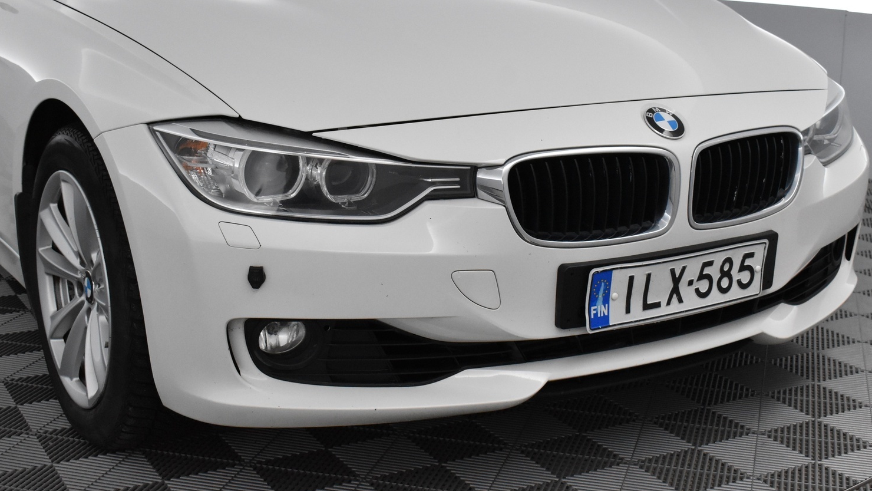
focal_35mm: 55
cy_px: 184
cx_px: 445
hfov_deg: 37.8
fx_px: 1272
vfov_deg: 21.8
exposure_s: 1/200
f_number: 7.1
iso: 3200
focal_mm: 32
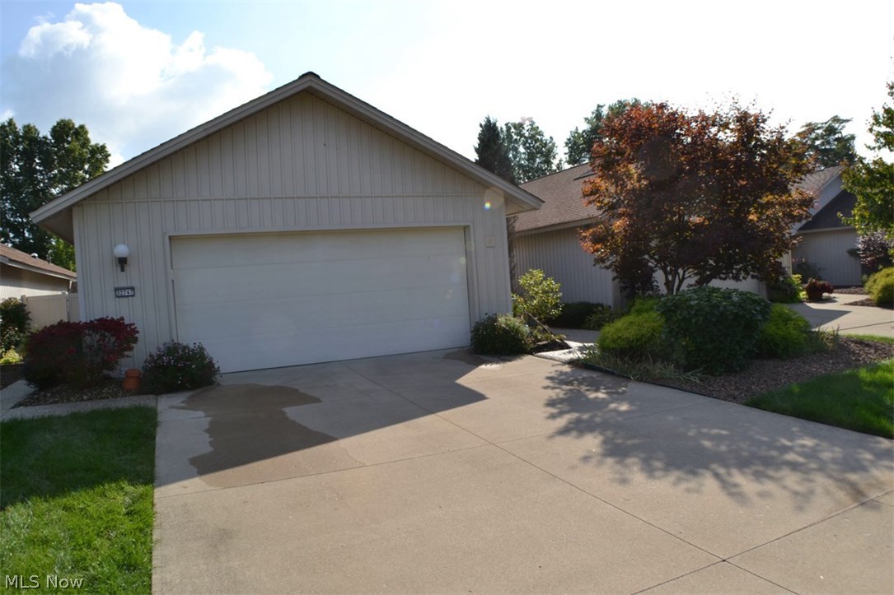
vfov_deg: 40.0
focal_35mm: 33
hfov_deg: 57.2
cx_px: 447
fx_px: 819
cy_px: 298
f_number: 9
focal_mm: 22
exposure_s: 1/200
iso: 100
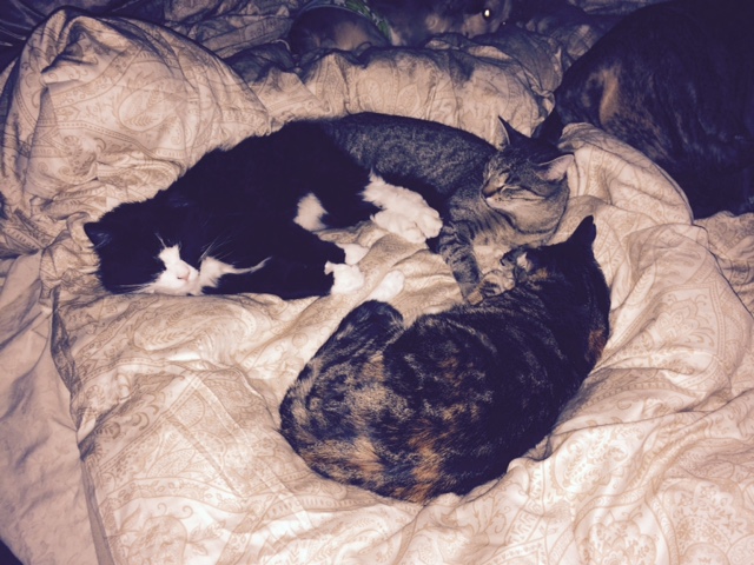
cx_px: 377
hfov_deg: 61.7
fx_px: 632
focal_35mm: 29
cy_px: 282
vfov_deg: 48.2
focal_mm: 4.15
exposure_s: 1/16
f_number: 2.2
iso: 64
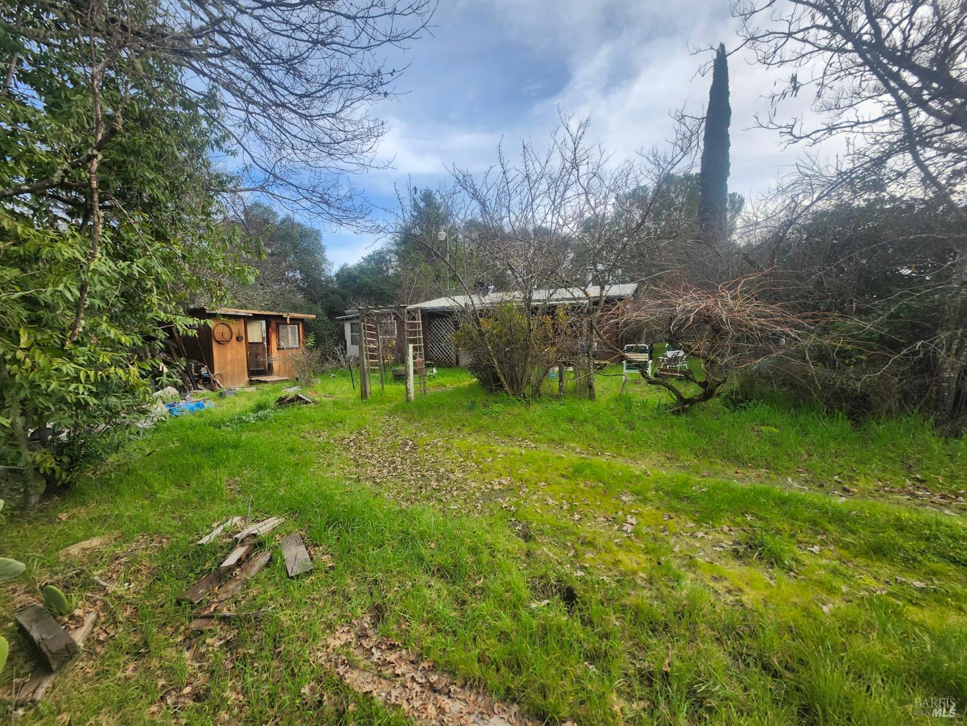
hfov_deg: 106.2
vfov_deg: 89.9
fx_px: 363
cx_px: 484
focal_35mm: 13
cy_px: 363
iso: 40
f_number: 2.2
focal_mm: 1.74
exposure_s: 1/563
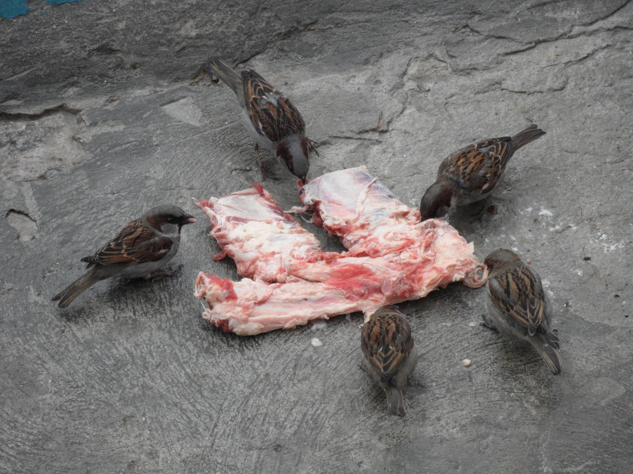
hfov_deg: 6.6
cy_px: 237
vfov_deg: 5.0
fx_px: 5486
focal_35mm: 300
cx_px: 316
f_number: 5.4
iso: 200
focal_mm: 49.4
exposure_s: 1/750
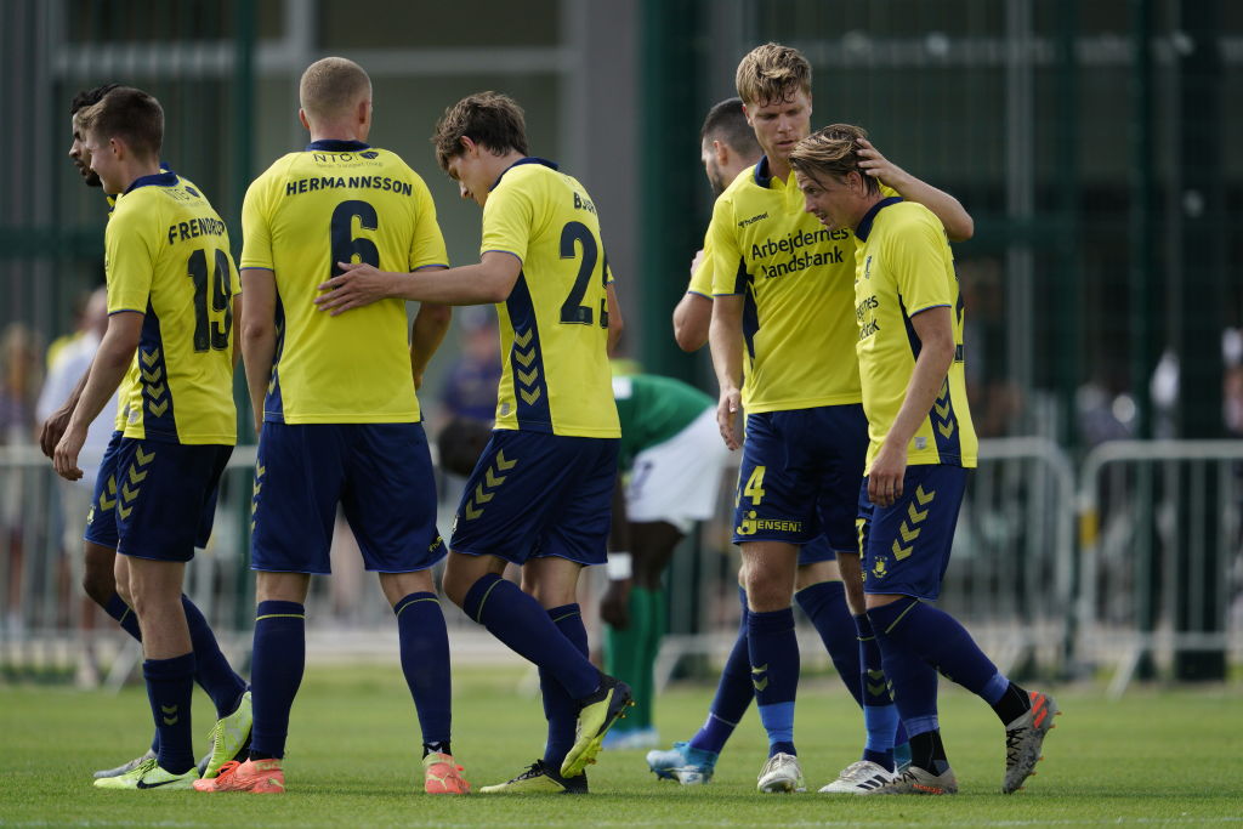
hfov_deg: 3.7
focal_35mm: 560
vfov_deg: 2.5
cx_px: 622
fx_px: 19337
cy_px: 414
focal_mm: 560
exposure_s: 1/3200
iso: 1000
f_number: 4
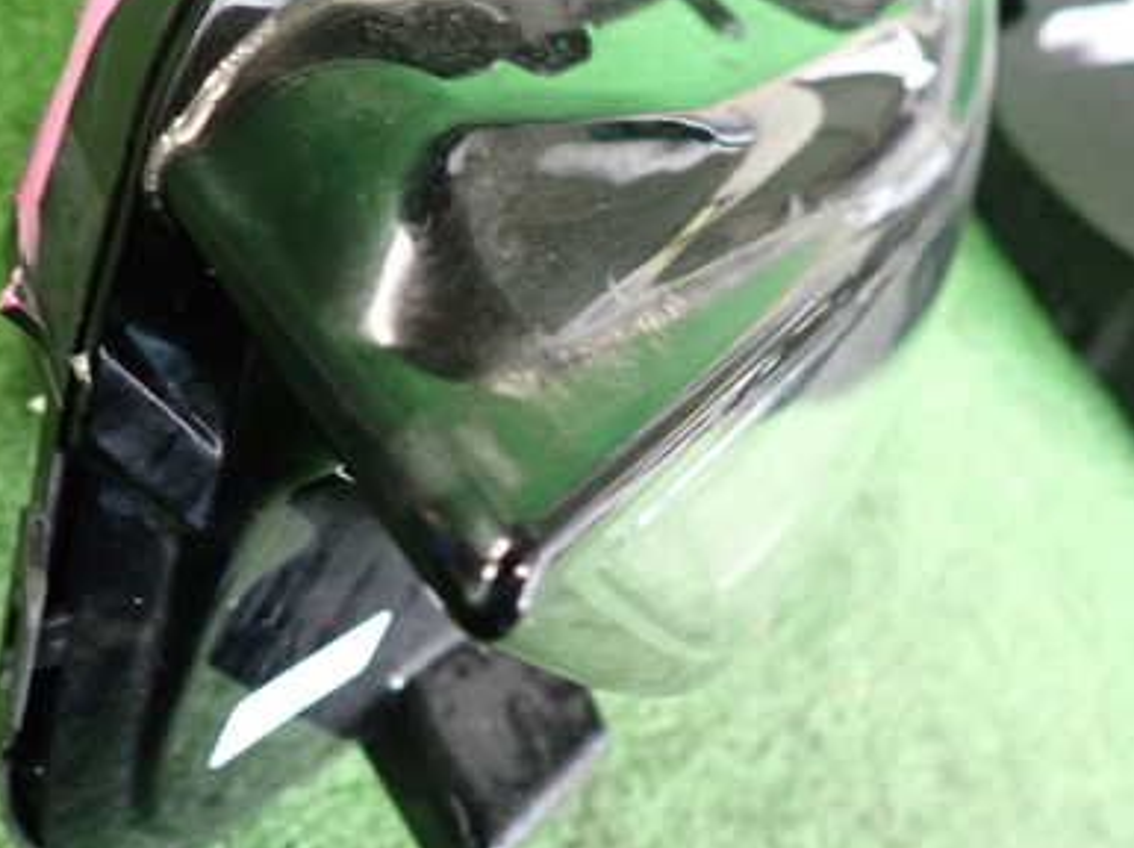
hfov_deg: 47.2
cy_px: 339
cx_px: 392
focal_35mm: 39
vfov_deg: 36.6
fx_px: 1276
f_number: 2
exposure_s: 1/30
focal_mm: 4.5
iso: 400
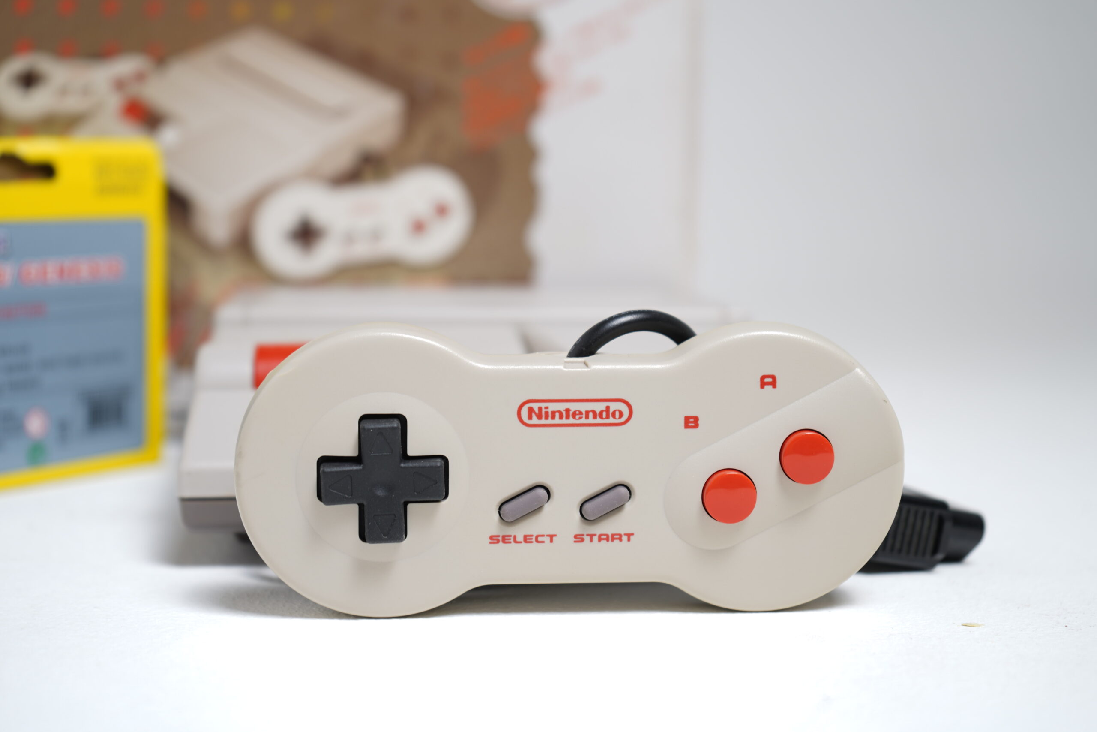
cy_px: 366
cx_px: 548
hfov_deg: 37.5
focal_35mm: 53
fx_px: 1615
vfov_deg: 25.5
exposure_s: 1/4
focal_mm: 53
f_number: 5
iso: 64
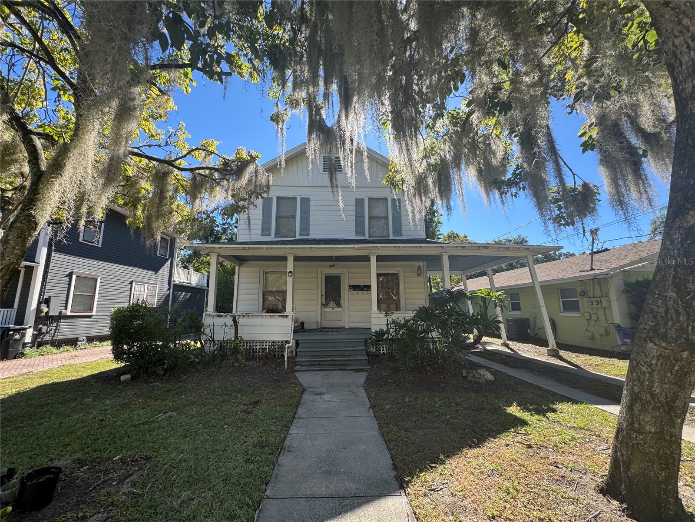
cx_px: 348
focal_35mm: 14
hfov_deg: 102.1
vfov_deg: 85.7
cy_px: 261
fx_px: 281
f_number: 2.2
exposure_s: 1/512
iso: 40
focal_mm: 2.22
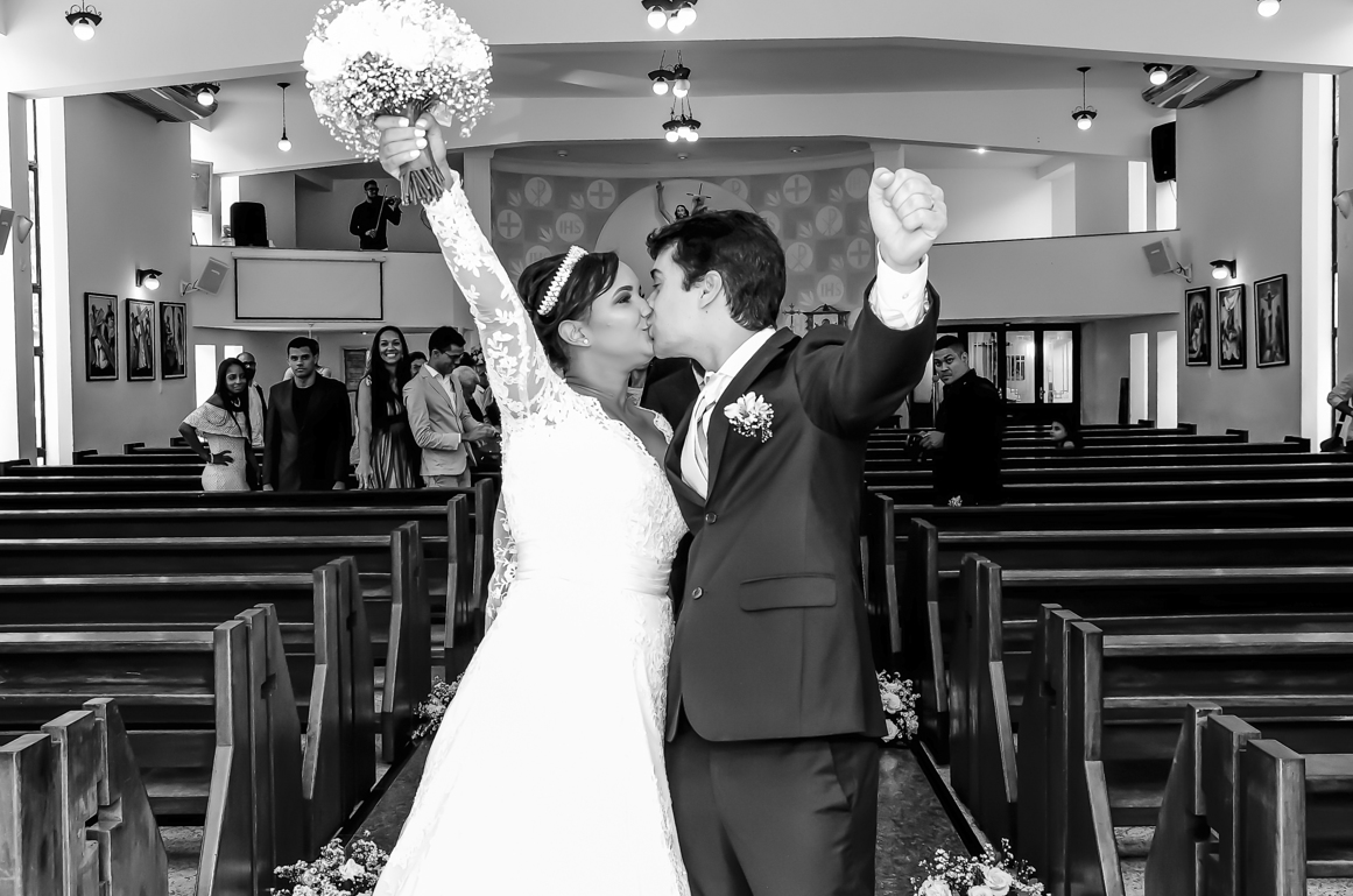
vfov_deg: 42.2
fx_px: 1163
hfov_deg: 60.4
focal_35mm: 31
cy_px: 448
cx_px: 690
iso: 1600
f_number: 7.1
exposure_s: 1/125
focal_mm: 20
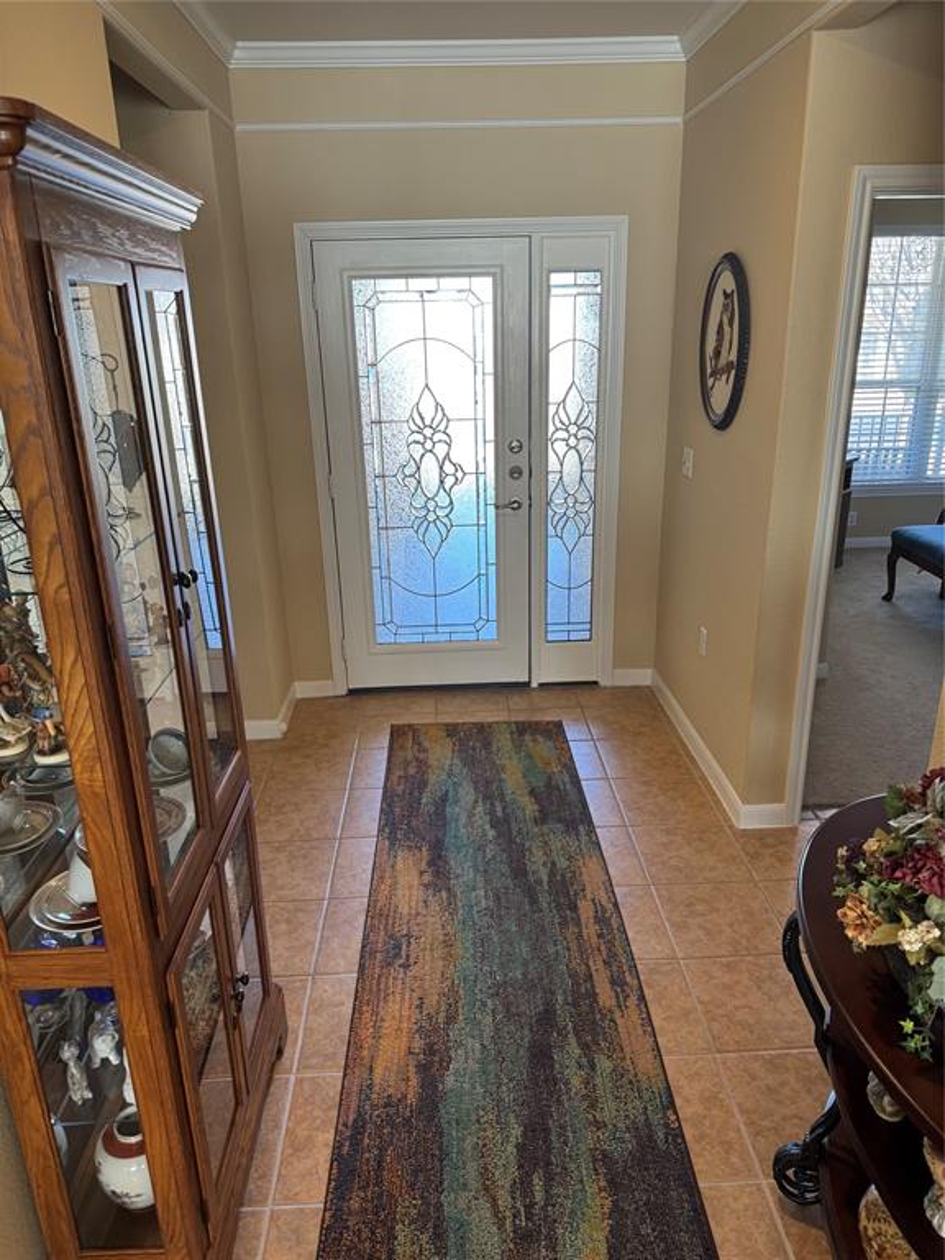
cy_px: 630
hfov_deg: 56.8
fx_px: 874
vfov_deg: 71.6
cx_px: 472
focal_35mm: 24
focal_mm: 6.86
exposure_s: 1/120
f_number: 1.78
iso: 160
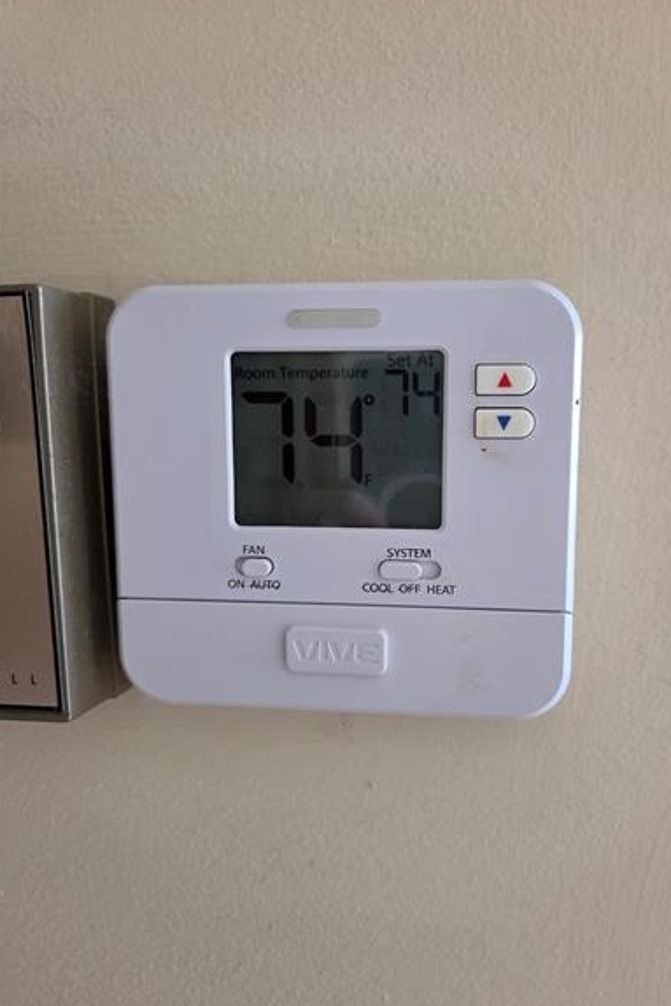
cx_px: 384
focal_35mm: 25
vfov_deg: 71.5
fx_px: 698
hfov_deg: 51.1
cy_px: 519
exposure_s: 1/120
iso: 1000
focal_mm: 5.4
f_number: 1.8
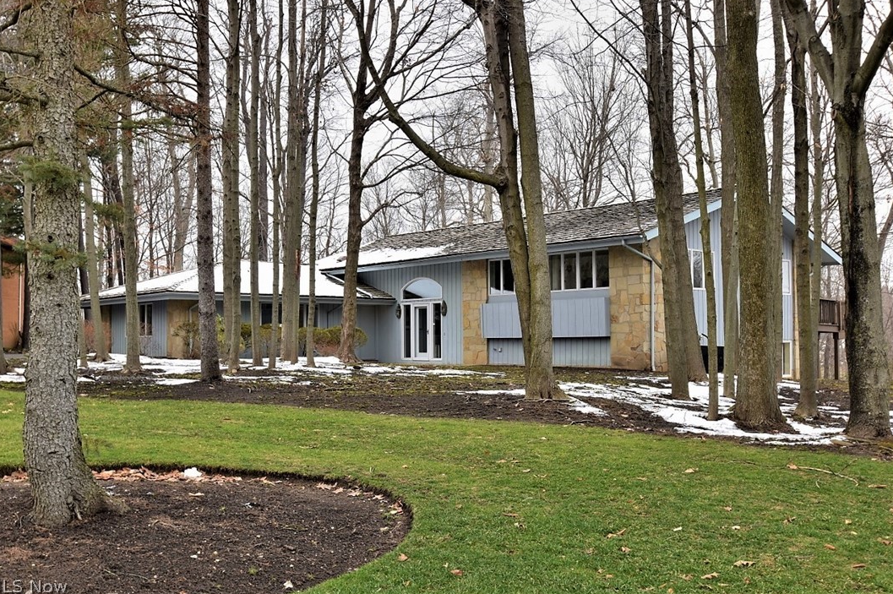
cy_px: 294
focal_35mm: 37
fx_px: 917
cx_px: 441
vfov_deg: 35.9
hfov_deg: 51.9
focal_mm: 24
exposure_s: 1/25
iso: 100
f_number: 13
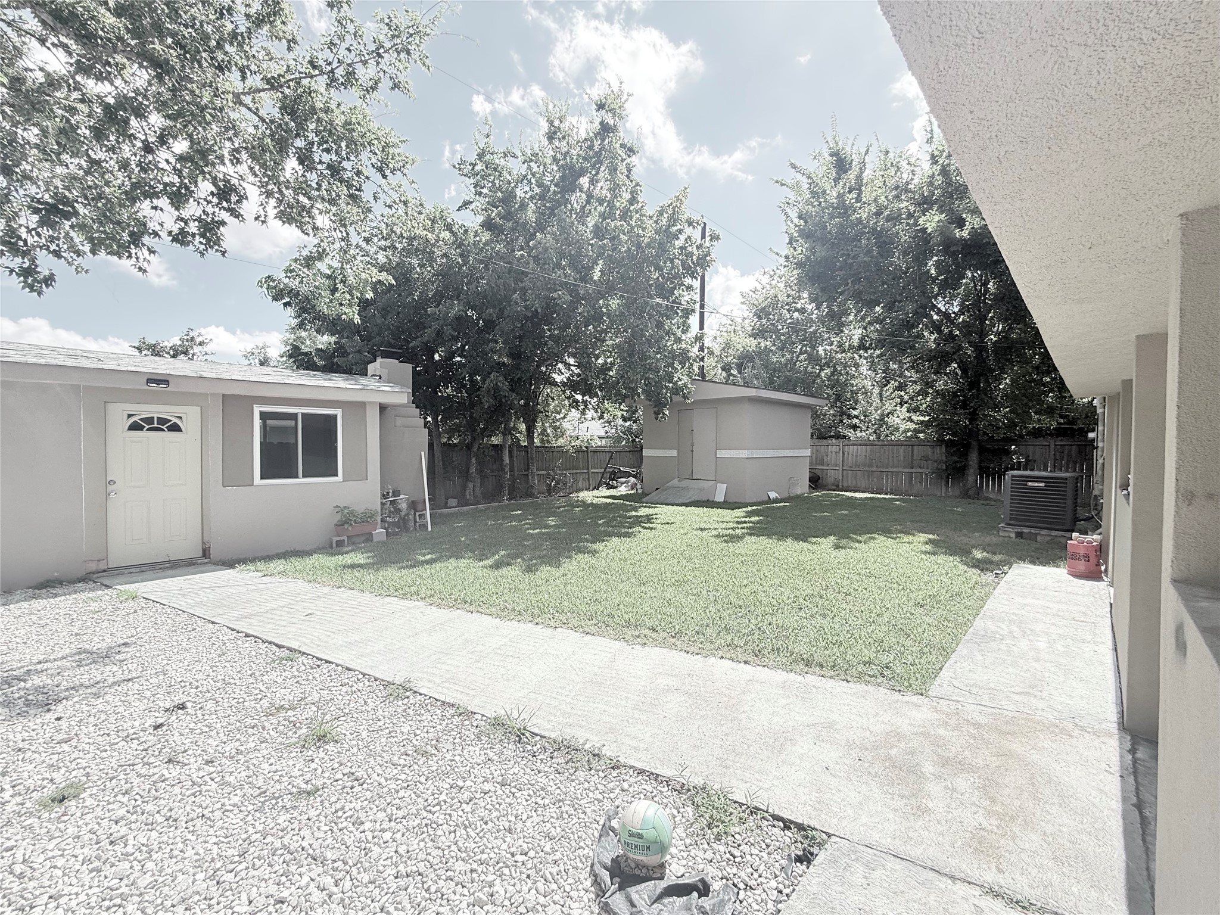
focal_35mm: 14
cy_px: 458
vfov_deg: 85.7
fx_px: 493
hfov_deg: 102.1
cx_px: 610
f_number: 2.2
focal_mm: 2.22
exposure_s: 1/559
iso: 50
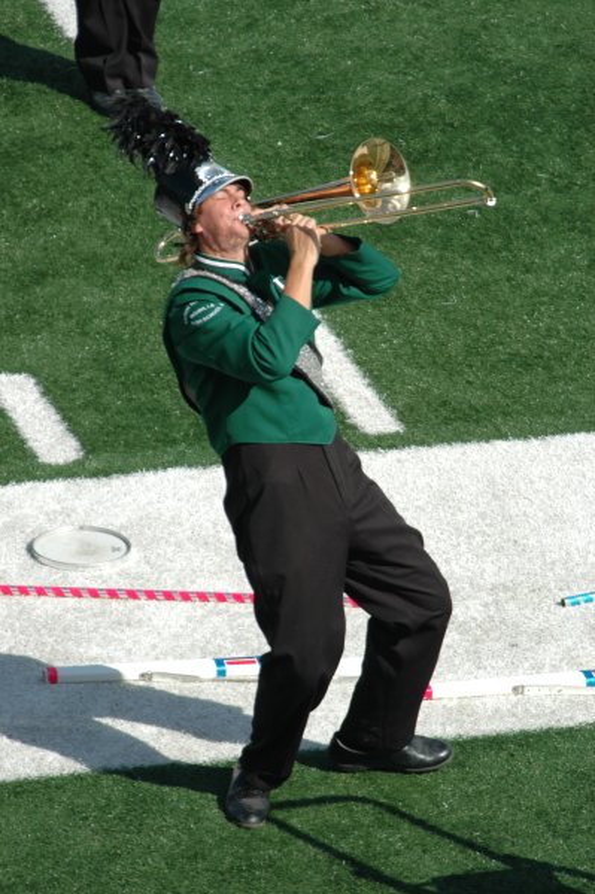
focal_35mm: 600
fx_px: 14900
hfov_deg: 2.3
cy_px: 447
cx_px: 298
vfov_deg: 3.4
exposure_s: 1/1000
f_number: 5.6
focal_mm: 400
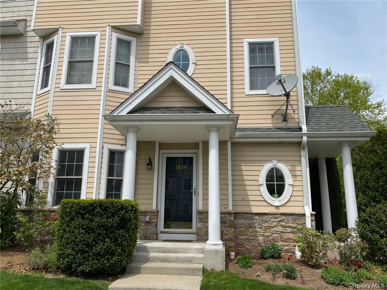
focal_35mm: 26
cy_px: 145
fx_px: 291
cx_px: 194
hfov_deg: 67.3
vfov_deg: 53.1
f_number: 1.8
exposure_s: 1/3861
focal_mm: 4.25
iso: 32
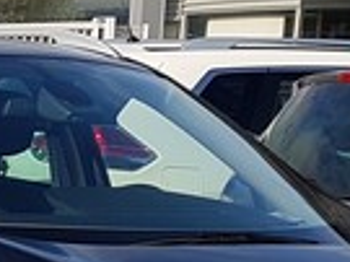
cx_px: -617
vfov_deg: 9.2
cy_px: 446
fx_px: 1556
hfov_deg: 10.2
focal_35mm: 154
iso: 40
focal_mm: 4.2
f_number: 1.7
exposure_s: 1/1692
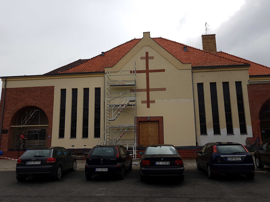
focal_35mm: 26
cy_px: 101
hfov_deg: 67.3
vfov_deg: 53.1
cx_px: 135
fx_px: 203
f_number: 1.7
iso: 40
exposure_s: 1/2528
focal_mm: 4.2
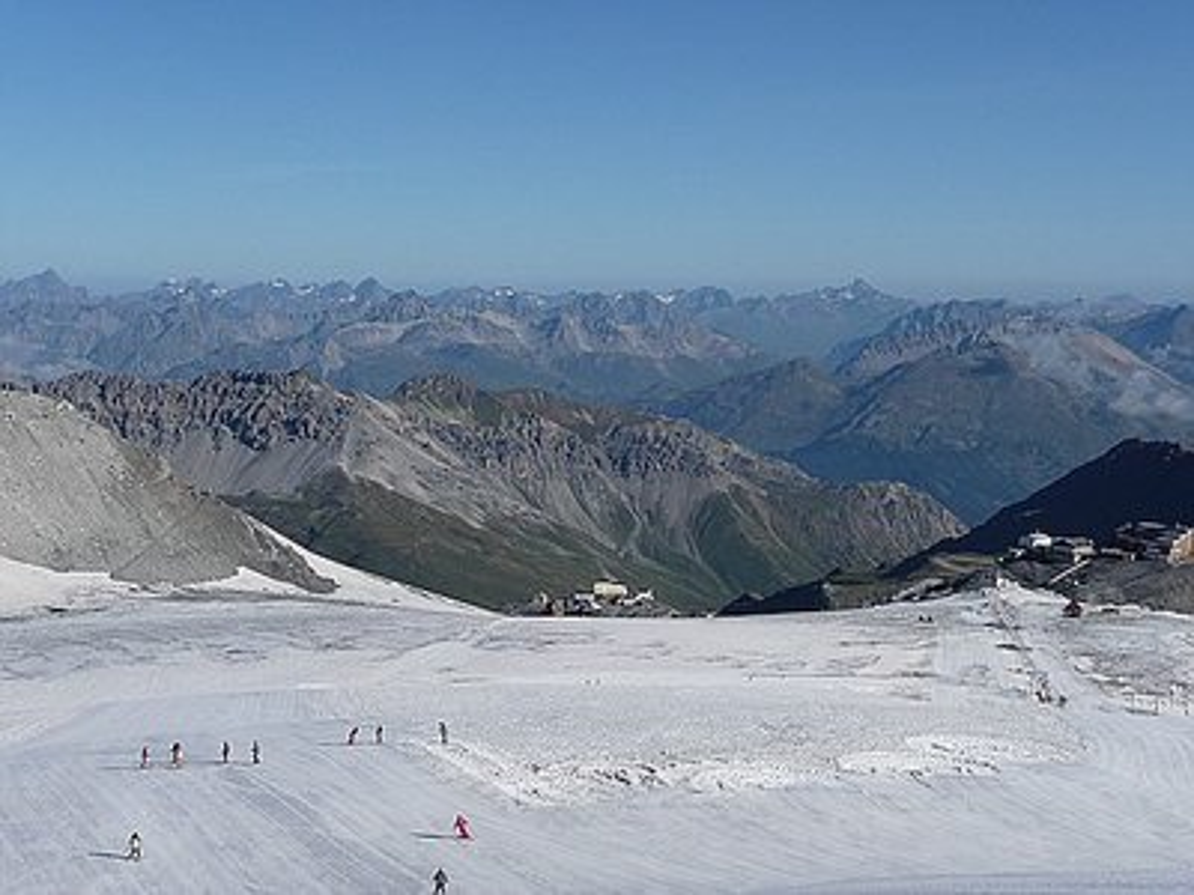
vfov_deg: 21.9
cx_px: 597
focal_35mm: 67
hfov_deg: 29.0
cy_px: 448
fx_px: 2311
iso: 100
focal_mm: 11.3
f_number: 11
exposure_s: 1/250
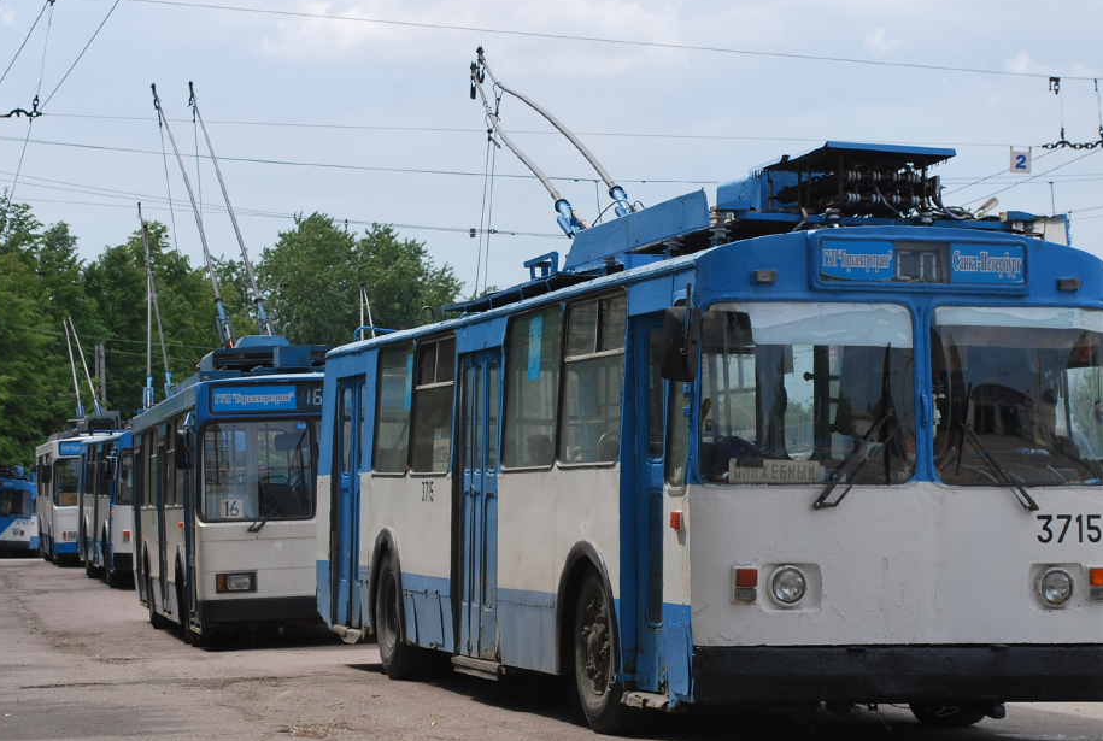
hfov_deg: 20.8
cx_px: 501
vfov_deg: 14.0
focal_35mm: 98
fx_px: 3010
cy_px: 334
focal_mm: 46
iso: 100
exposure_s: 1/250
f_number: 8
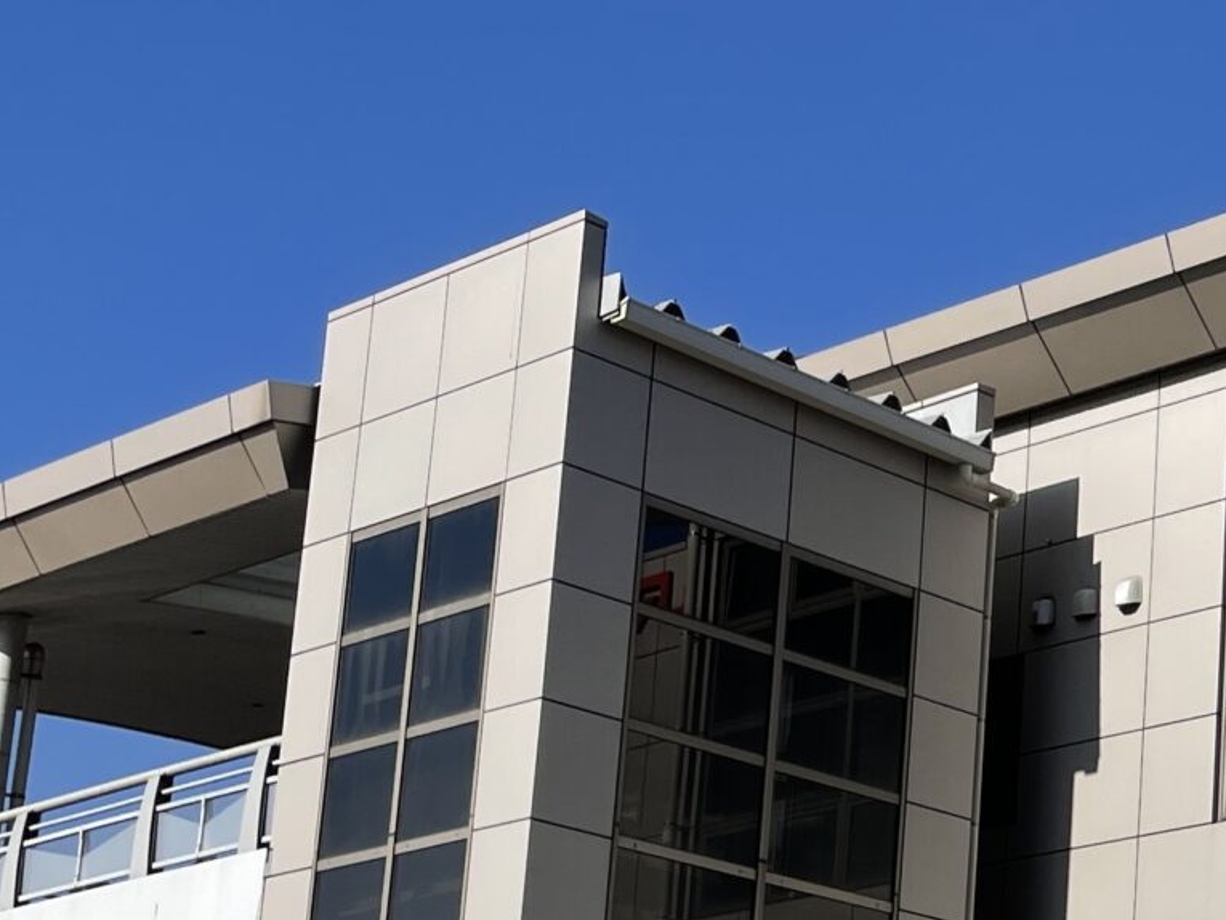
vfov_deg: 16.5
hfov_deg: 20.6
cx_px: 1587
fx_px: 3082
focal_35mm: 87
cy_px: 1000
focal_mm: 4.2
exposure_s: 1/5814
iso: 32
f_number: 1.6
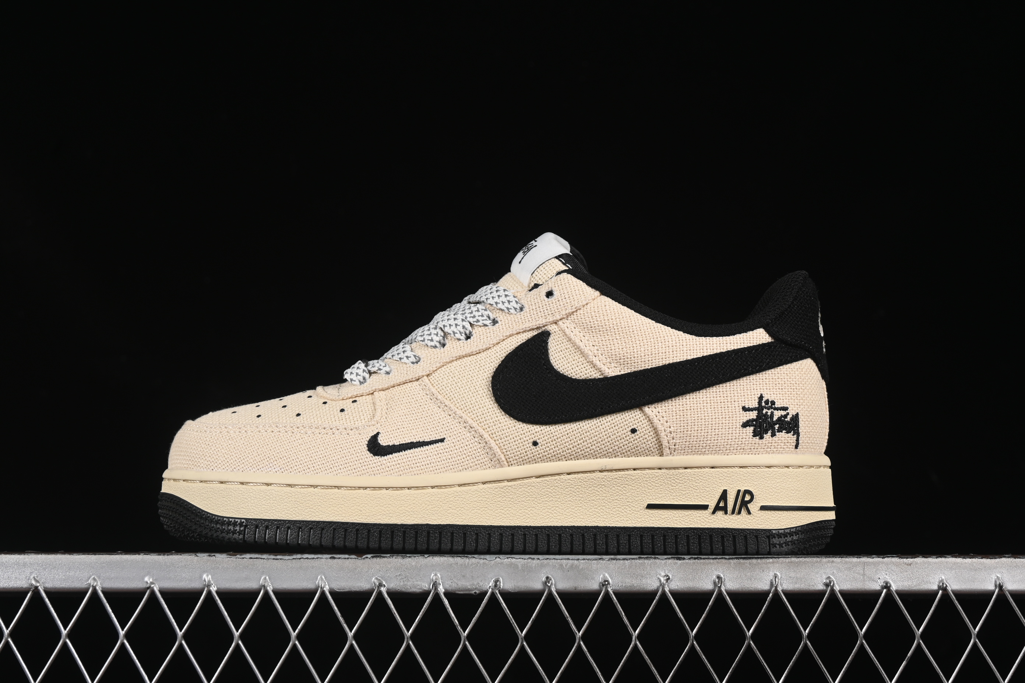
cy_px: 342
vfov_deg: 18.2
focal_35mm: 75
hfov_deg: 27.0
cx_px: 512
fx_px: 2135
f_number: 8
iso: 160
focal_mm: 50
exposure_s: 1/80
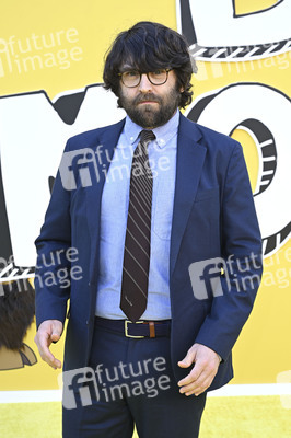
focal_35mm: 74
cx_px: 146
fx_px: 899
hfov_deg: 18.4
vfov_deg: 27.4
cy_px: 219
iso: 640
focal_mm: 74
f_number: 7.1
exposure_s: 1/200
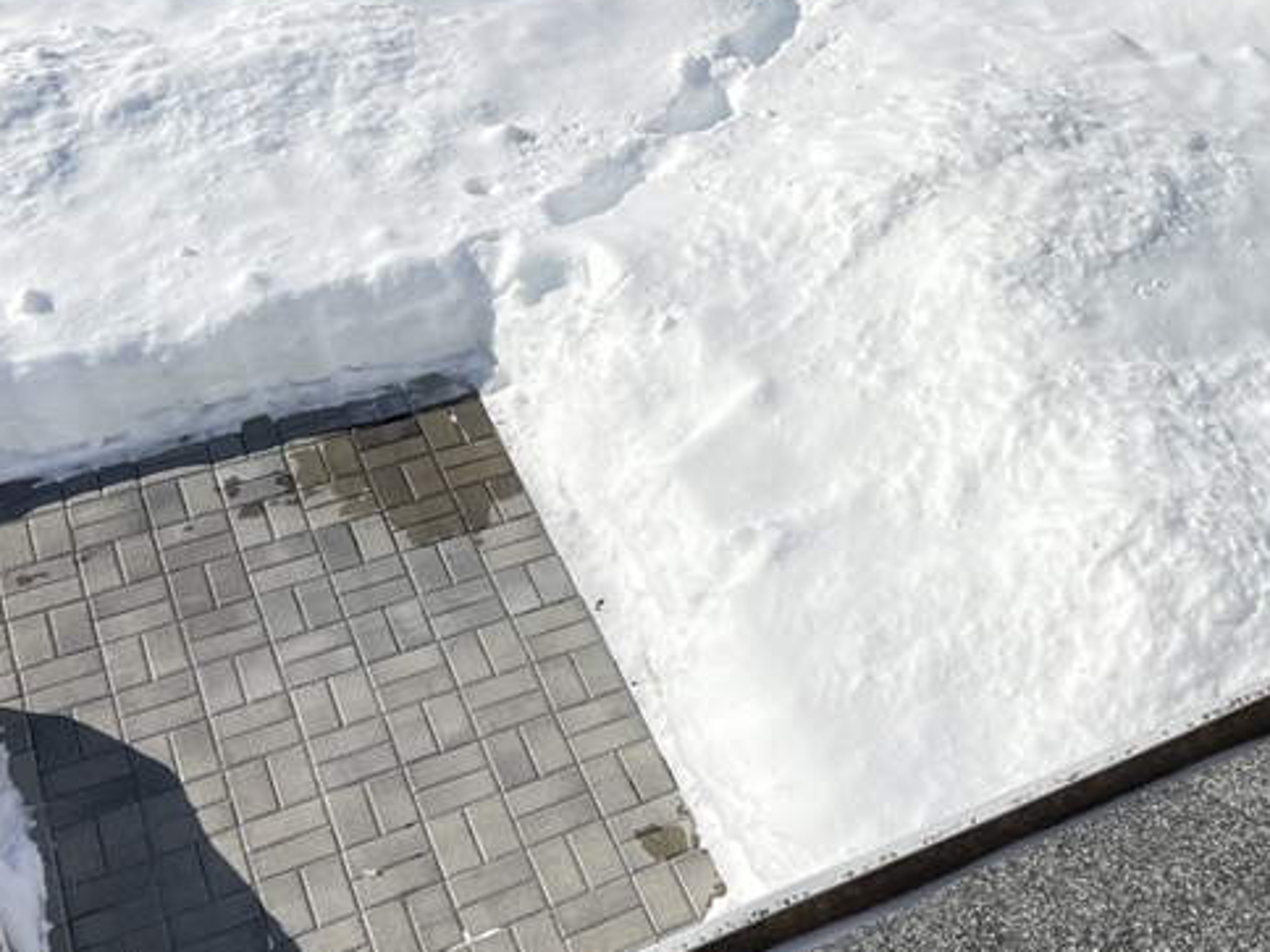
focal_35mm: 55
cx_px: 1170
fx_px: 2018
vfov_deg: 26.2
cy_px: 215
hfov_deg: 32.9
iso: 50
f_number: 1.5
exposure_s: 1/5319
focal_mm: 5.7
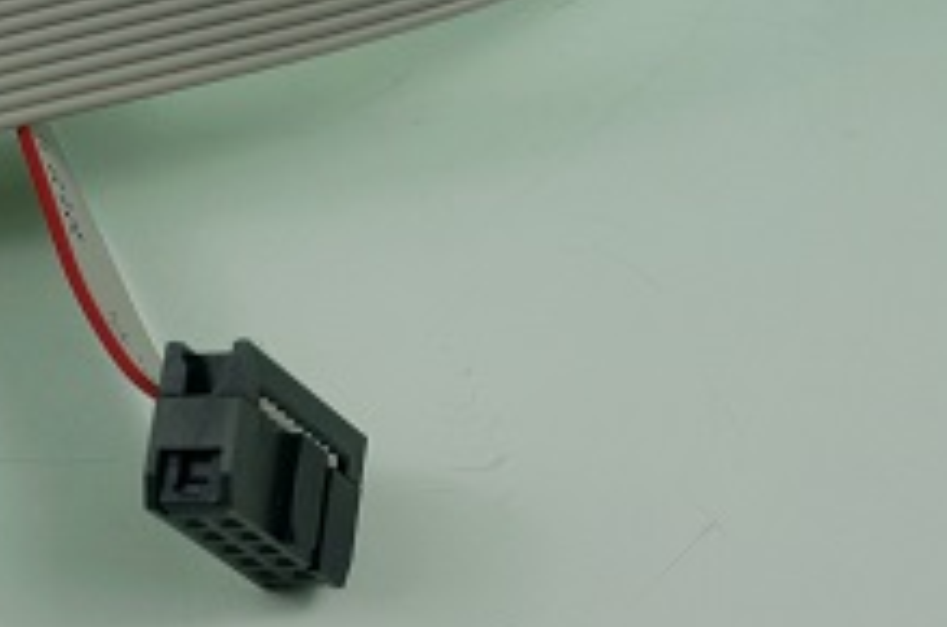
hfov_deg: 18.8
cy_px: 17
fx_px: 2809
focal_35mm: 107
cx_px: 91
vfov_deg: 12.6
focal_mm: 26
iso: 100
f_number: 8
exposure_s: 1/125
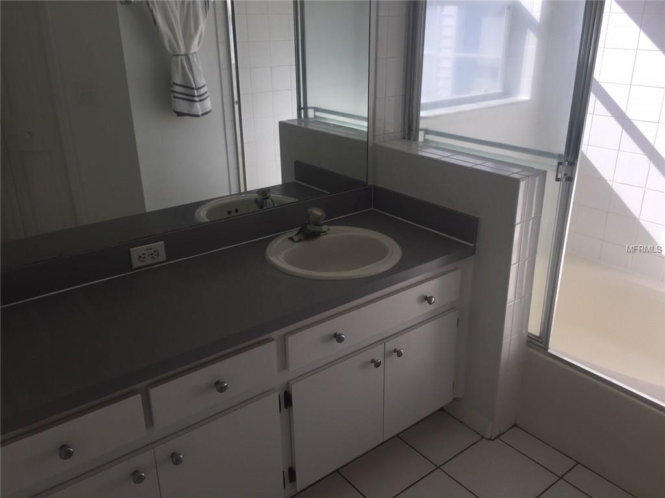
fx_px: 557
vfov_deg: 48.2
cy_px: 249
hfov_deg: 61.7
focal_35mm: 29
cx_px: 332
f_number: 2.2
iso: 32
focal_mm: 4.15
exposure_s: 1/542
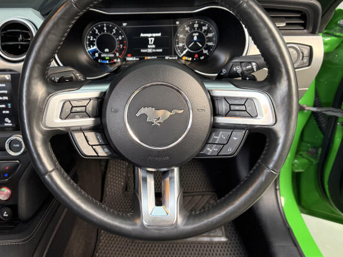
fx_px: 307
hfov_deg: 58.1
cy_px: 102
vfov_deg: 45.2
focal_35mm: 31
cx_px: 143
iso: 500
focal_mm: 6.76
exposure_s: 1/50
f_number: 1.78
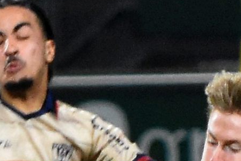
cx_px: 5
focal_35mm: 1116
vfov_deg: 1.2
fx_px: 7469
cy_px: 301
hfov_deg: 1.8
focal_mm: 175
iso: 4000
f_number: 2.8
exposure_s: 1/500
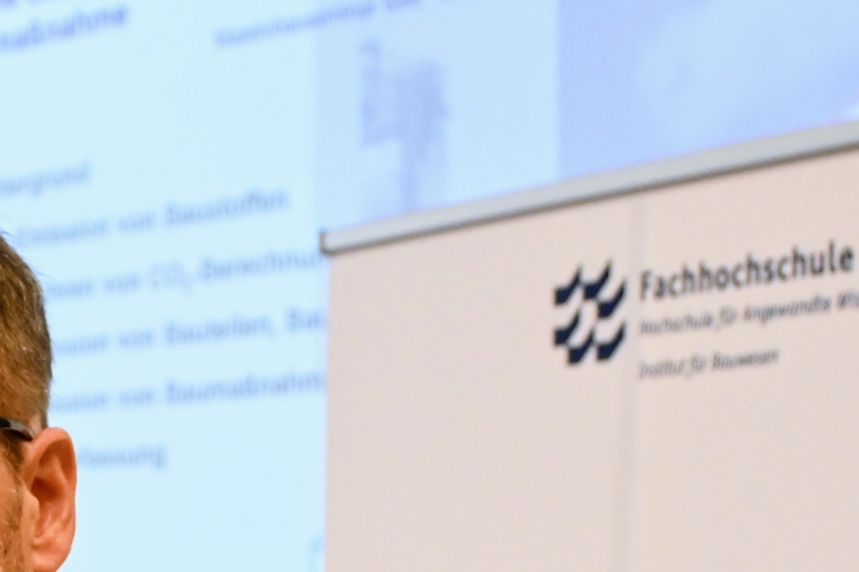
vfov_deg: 12.5
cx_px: -162
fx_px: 2577
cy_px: 572
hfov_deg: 18.0
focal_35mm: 108
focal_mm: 26.5
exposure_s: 1/125
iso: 2500
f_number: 4.5
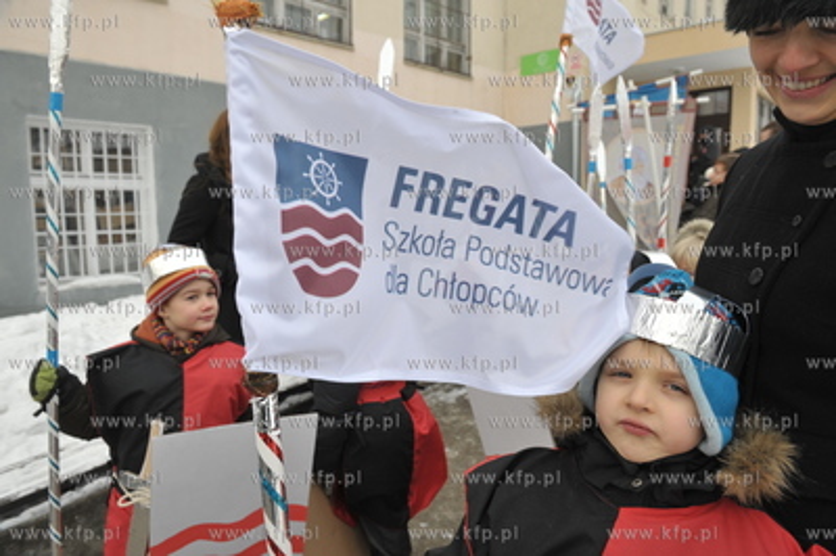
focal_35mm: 24
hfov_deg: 73.8
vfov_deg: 53.1
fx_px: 557
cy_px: 278
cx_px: 418
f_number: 5.6
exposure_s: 1/320
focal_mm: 24
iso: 640
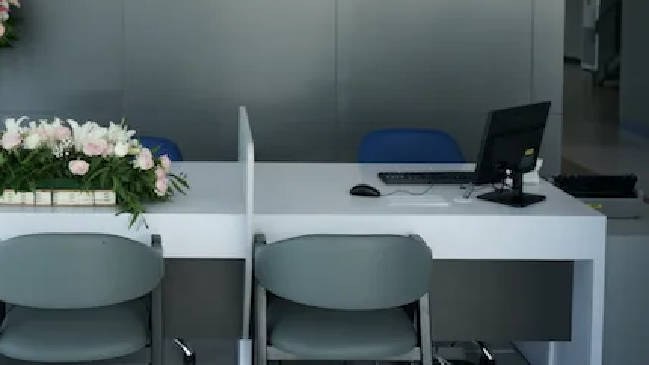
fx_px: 792
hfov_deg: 44.0
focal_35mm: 46
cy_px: 30
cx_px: 221
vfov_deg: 25.1
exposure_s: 1/250
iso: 125
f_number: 2.8
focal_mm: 28
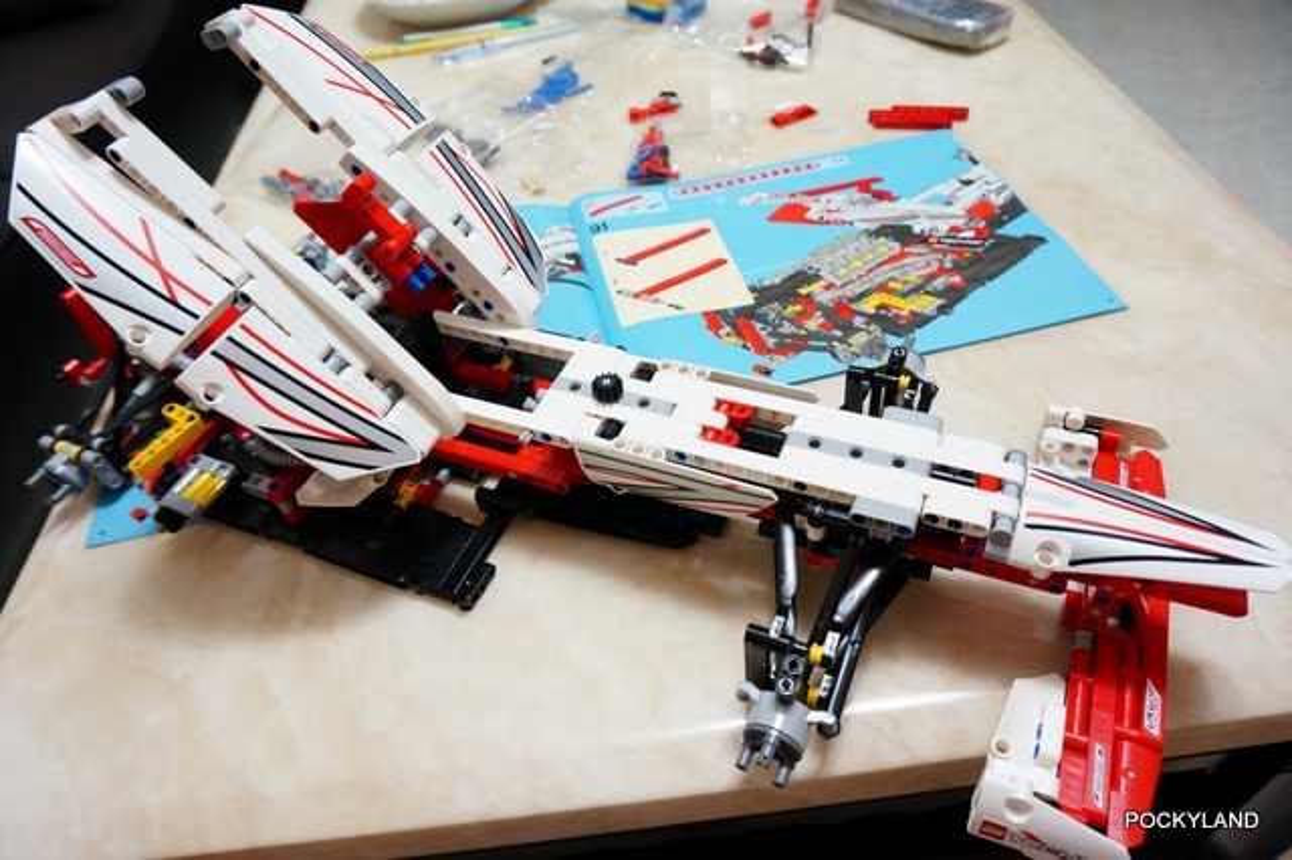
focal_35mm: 24
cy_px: 430
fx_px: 861
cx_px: 646
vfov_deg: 53.1
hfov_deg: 73.8
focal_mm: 16
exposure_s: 1/25
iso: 1600
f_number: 4.5
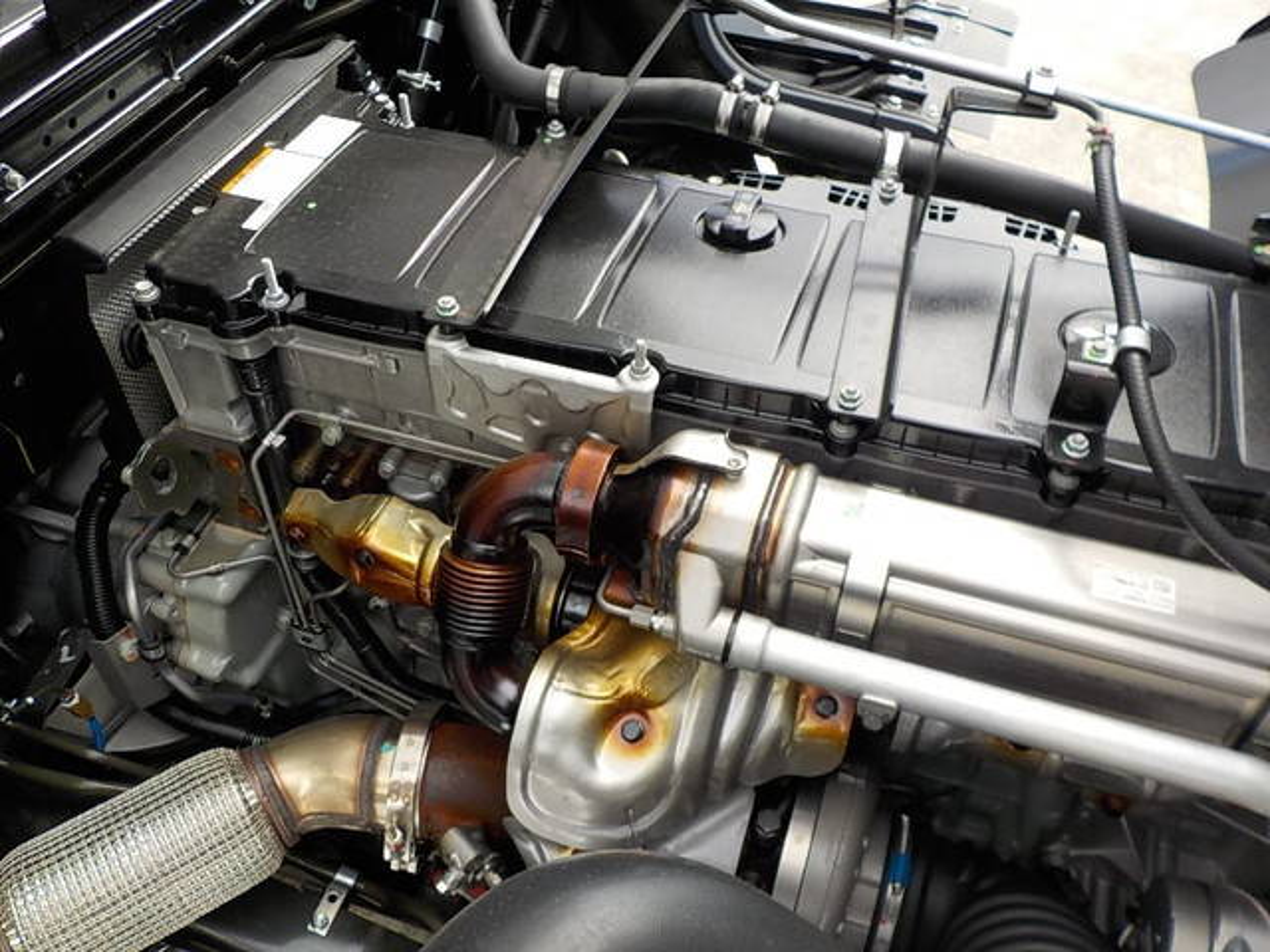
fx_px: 1101
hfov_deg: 60.0
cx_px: 635
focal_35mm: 30
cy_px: 476
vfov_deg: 46.8
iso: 125
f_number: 3.3
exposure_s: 1/320
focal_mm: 4.1
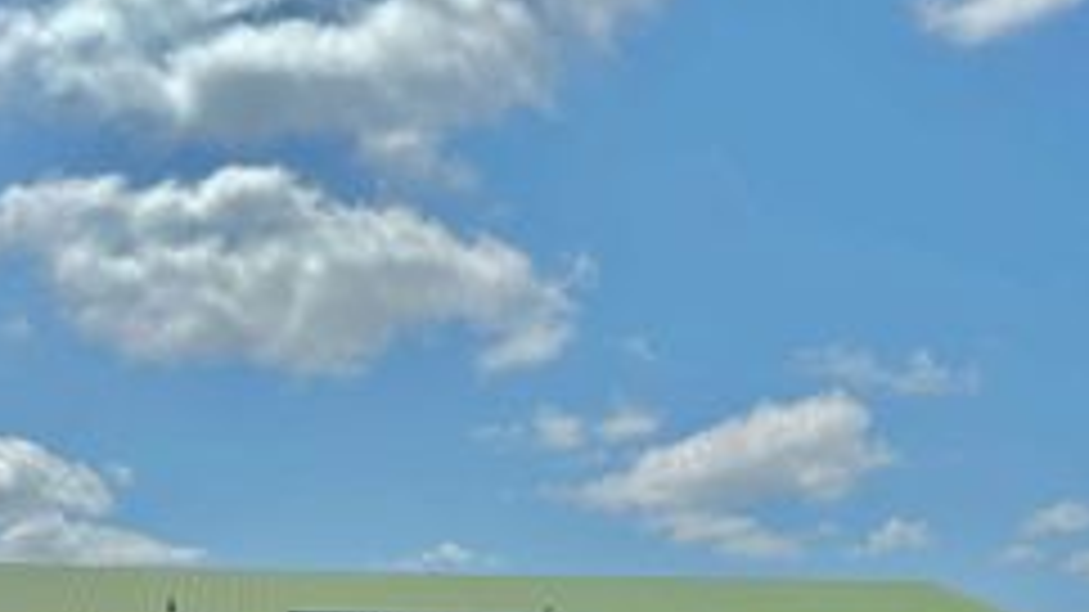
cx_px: 360
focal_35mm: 54
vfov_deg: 20.7
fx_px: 1559
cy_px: 736
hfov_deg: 38.1
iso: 80
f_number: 1.78
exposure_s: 1/9091
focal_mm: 6.76
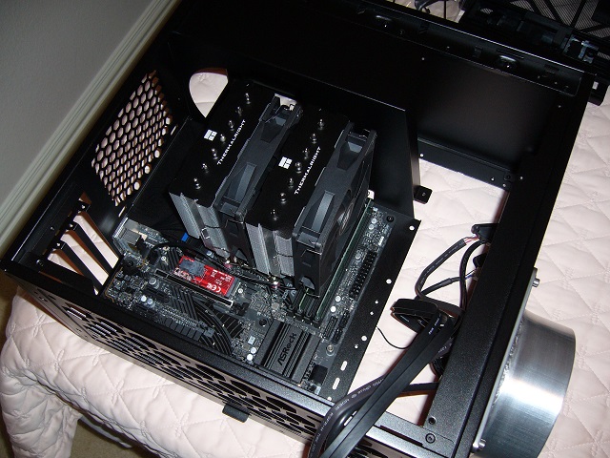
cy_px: 229
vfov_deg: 40.7
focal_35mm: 35
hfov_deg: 52.6
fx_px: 617
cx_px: 305
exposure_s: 1/30
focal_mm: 5.8
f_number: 2.8
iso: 100
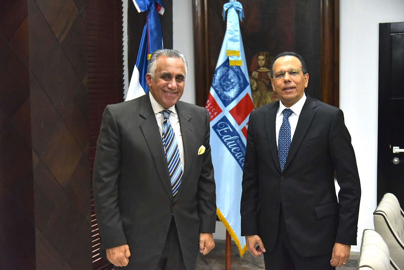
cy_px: 135
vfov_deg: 27.0
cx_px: 202
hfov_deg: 39.6
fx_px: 561
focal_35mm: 50
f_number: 4
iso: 4000
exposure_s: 1/200
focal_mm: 50
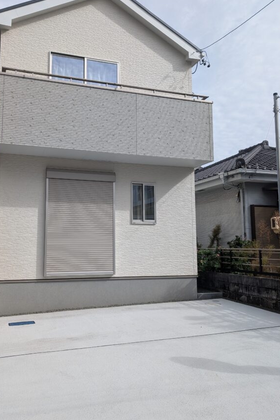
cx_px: 114
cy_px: 201
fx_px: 350
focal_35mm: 30
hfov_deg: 43.4
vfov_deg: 61.9
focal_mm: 6.9
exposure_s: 1/1290
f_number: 1.68
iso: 26
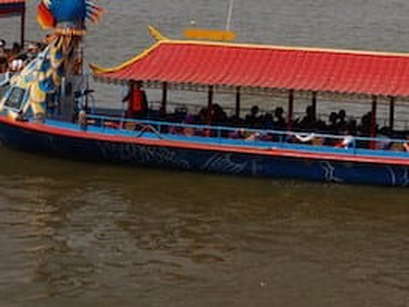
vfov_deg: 17.4
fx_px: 986
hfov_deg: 23.4
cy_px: 29
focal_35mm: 83
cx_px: 260
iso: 100
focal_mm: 19
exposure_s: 1/160
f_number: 13
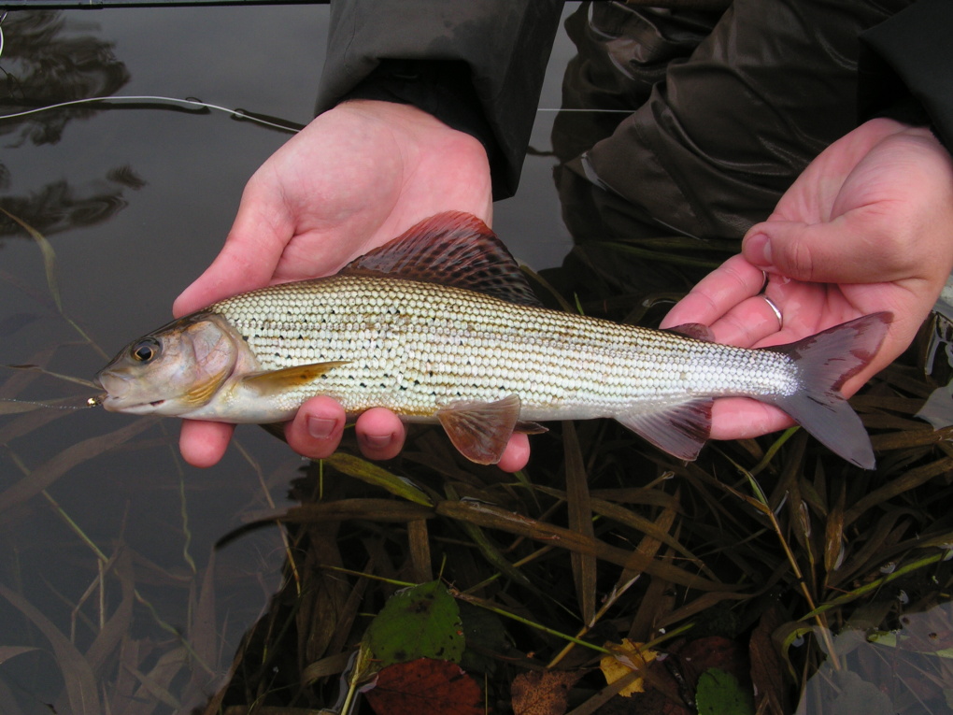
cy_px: 358
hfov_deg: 44.8
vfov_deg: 34.3
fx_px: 1156
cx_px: 476
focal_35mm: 42
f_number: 5
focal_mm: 7.1
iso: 50
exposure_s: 1/60
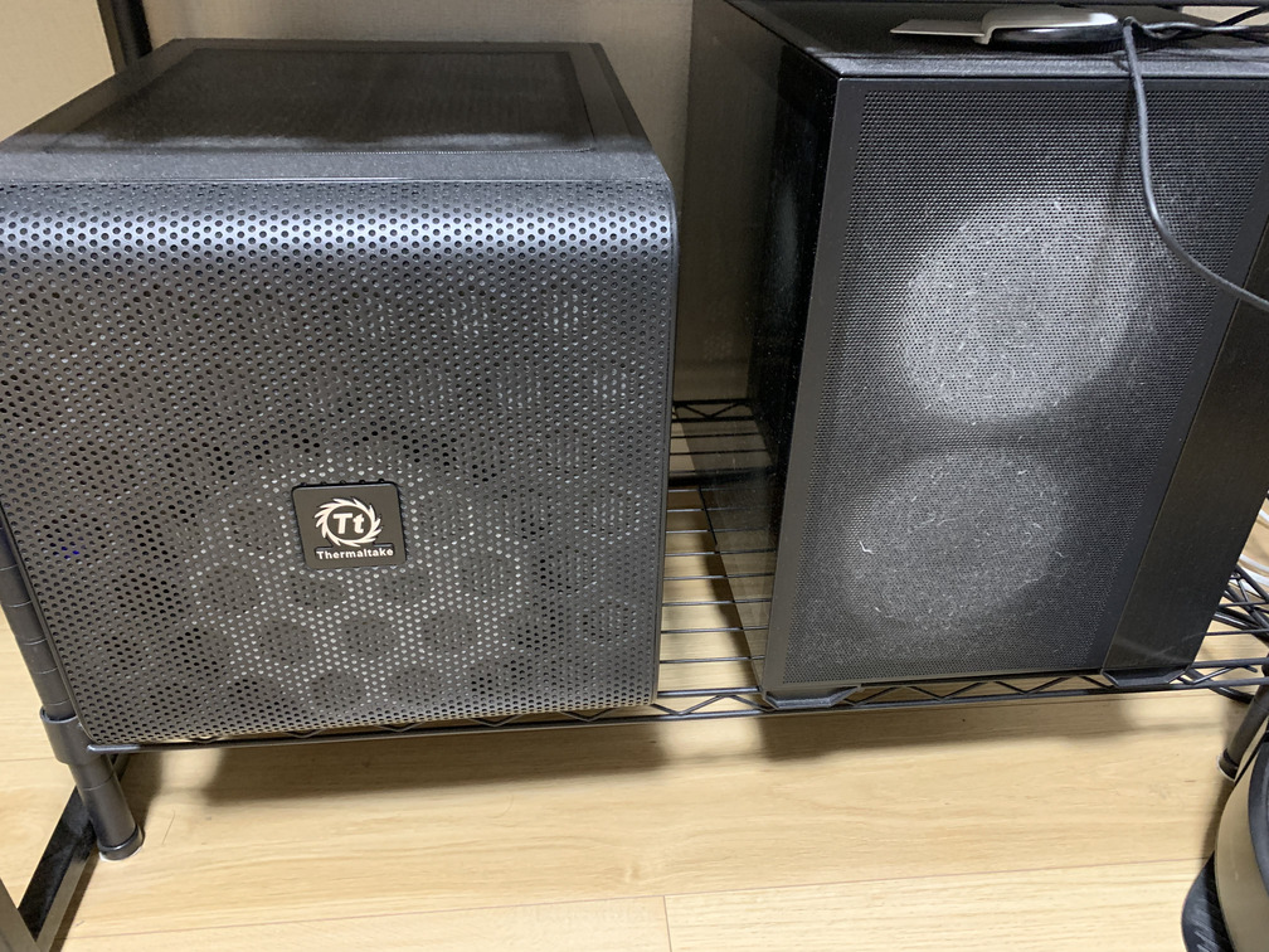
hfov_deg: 67.3
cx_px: 634
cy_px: 476
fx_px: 953
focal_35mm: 26
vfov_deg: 53.1
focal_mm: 4.25
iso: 500
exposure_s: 1/25
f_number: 1.8
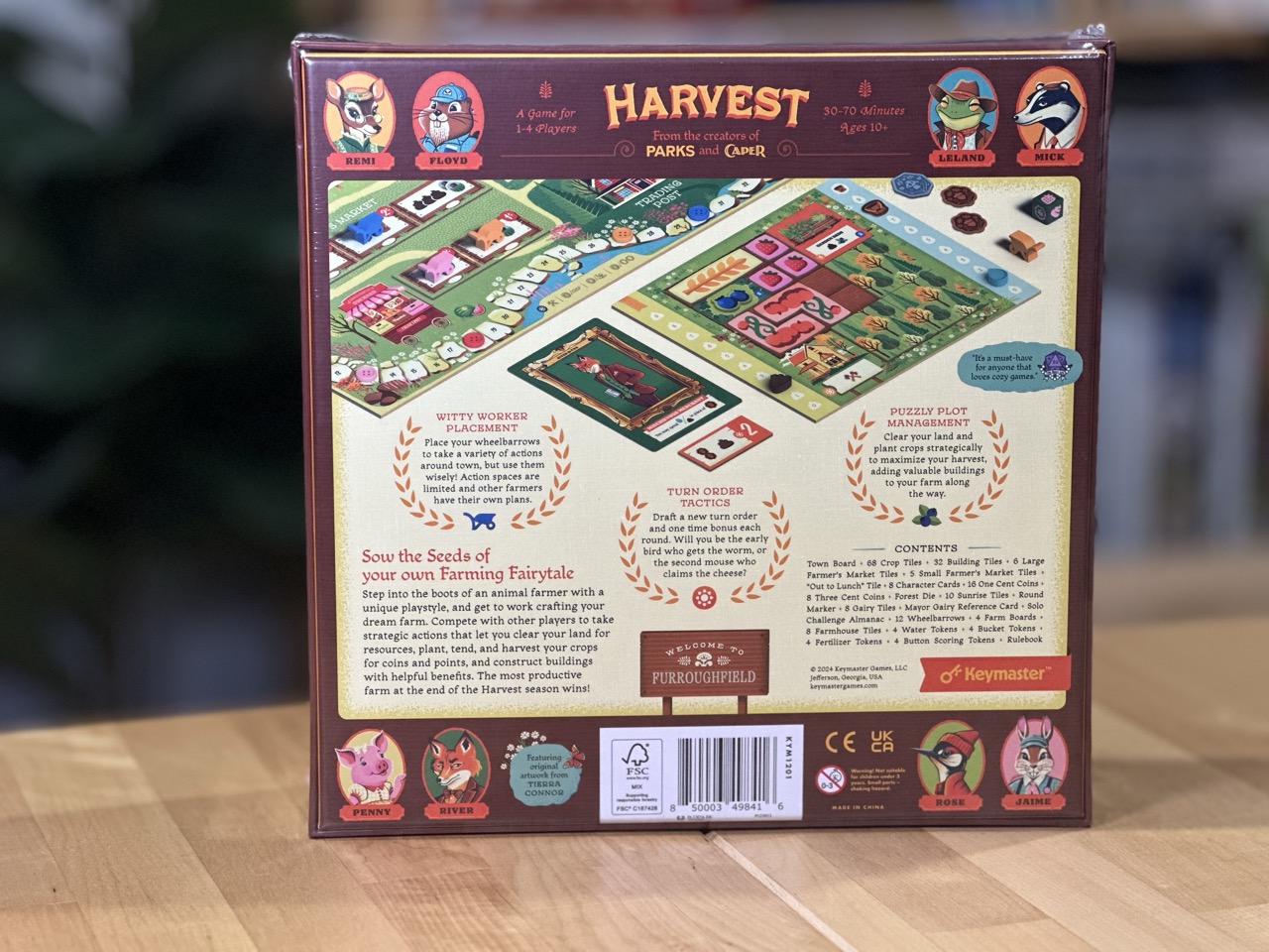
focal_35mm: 77
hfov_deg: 25.3
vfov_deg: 19.1
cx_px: 634
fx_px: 2823
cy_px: 476
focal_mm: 9
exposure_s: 1/33
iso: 160
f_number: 2.8
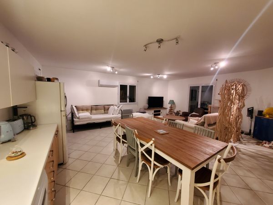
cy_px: 102
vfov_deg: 89.9
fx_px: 103
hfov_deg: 106.2
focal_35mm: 13
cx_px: 136
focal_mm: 1.8
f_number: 2.2
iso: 640
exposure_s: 1/33
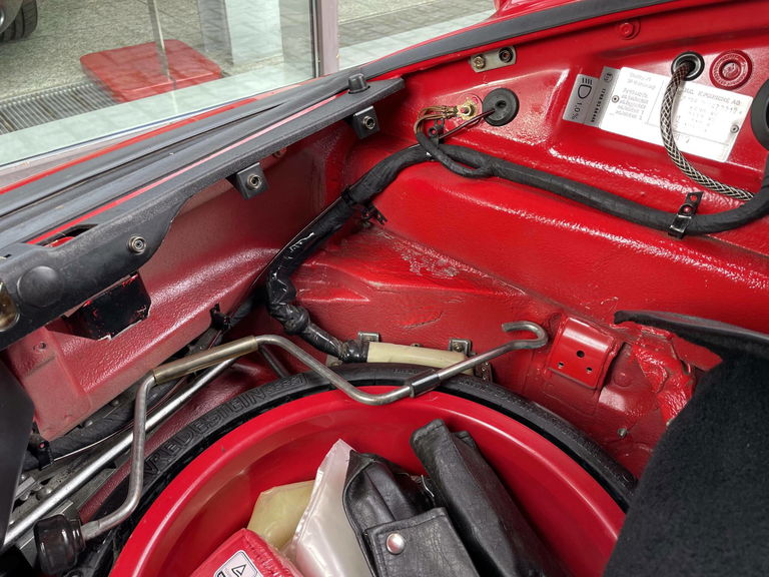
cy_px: 288
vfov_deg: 53.1
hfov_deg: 67.3
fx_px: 578
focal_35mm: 26
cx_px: 384
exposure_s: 1/100
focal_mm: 4.2
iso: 100
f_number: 1.6
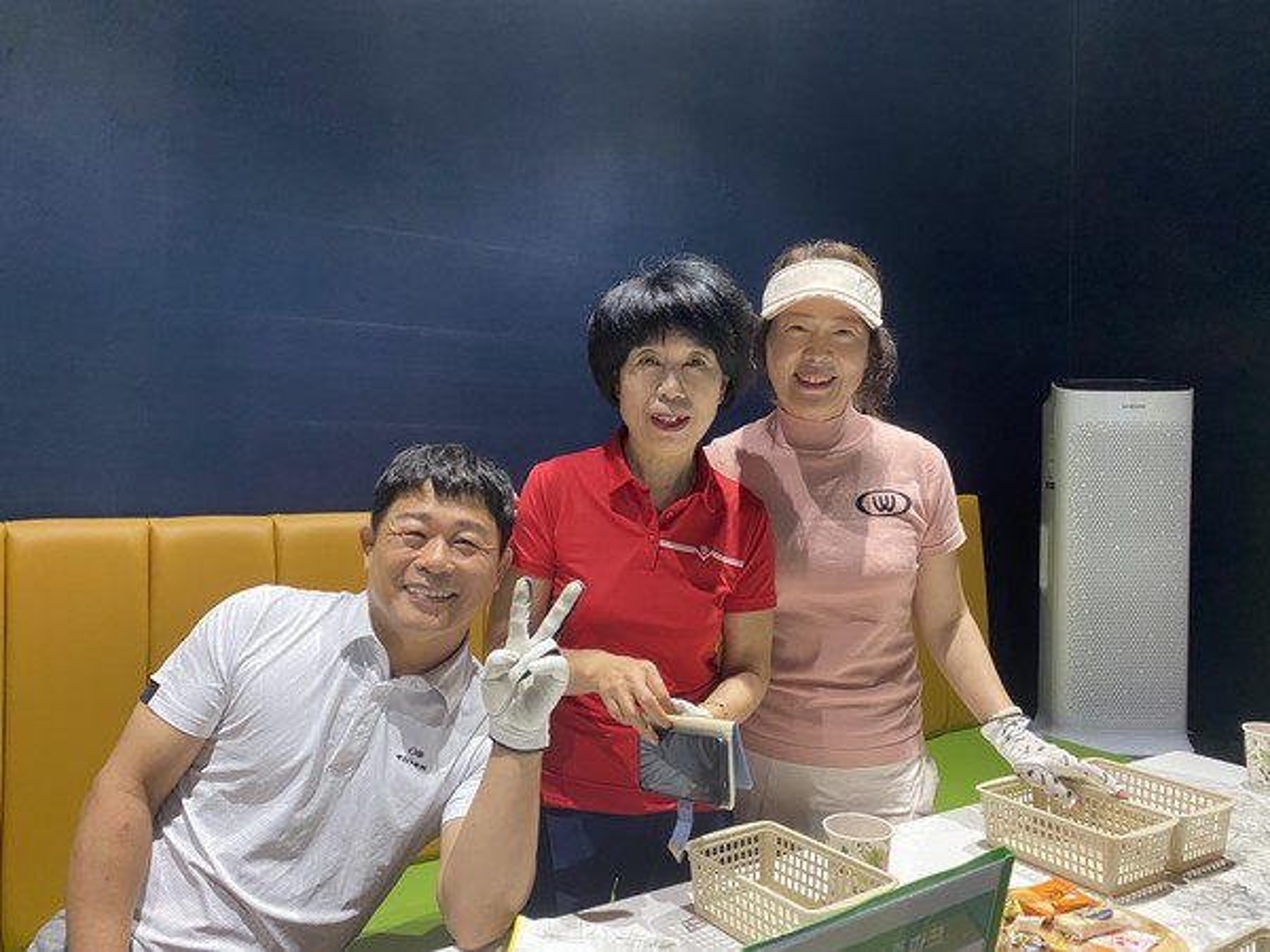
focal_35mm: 26
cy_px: 476
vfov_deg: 53.1
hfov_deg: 67.3
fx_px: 954
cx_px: 635
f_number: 1.8
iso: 500
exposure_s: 1/57
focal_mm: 4.25
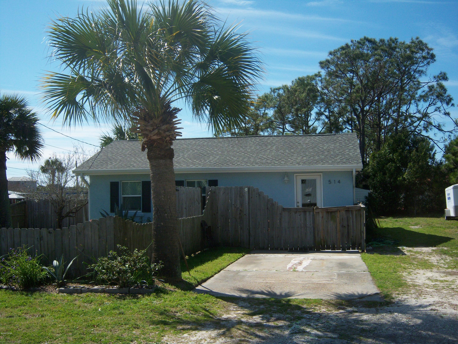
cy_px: 172
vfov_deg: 39.7
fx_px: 476
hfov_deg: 51.4
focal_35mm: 36
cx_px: 229
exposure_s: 1/640
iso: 80
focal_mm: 7.5
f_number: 2.8
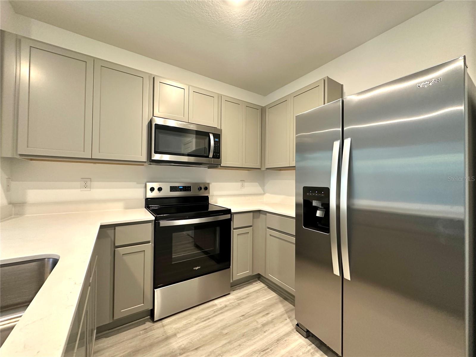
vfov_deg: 85.7
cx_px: 238
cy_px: 178
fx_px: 193
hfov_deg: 102.1
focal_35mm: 14
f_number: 2.2
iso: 400
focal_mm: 2.22
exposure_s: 1/60
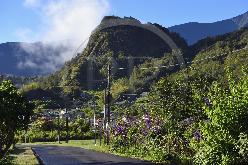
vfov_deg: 19.4
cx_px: 124
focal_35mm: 70
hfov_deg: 28.9
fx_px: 482
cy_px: 82
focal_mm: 70
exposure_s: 1/160
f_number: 11
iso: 200
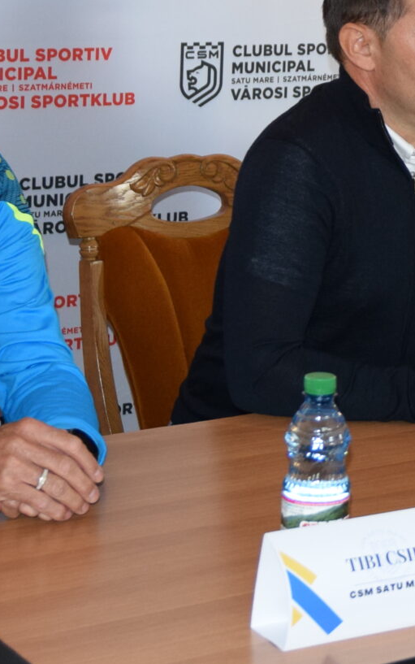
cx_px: 603
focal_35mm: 115
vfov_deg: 18.1
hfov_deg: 11.0
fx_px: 2080
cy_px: 232
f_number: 3
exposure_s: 1/60
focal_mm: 24
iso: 900
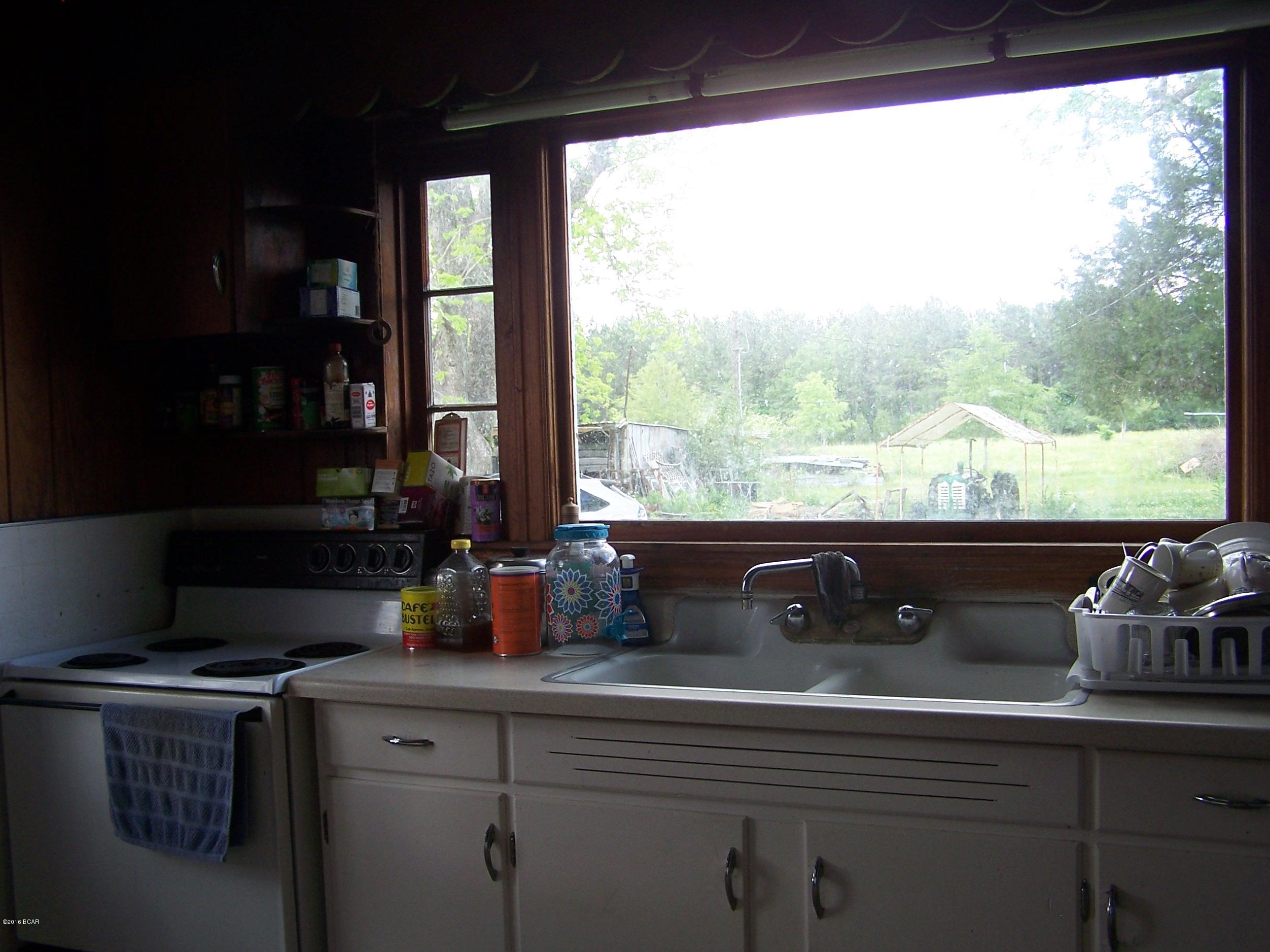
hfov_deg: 49.0
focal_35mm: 38
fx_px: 1394
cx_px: 635
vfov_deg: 37.7
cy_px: 476
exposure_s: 1/50
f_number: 2.8
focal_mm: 6.3
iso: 80
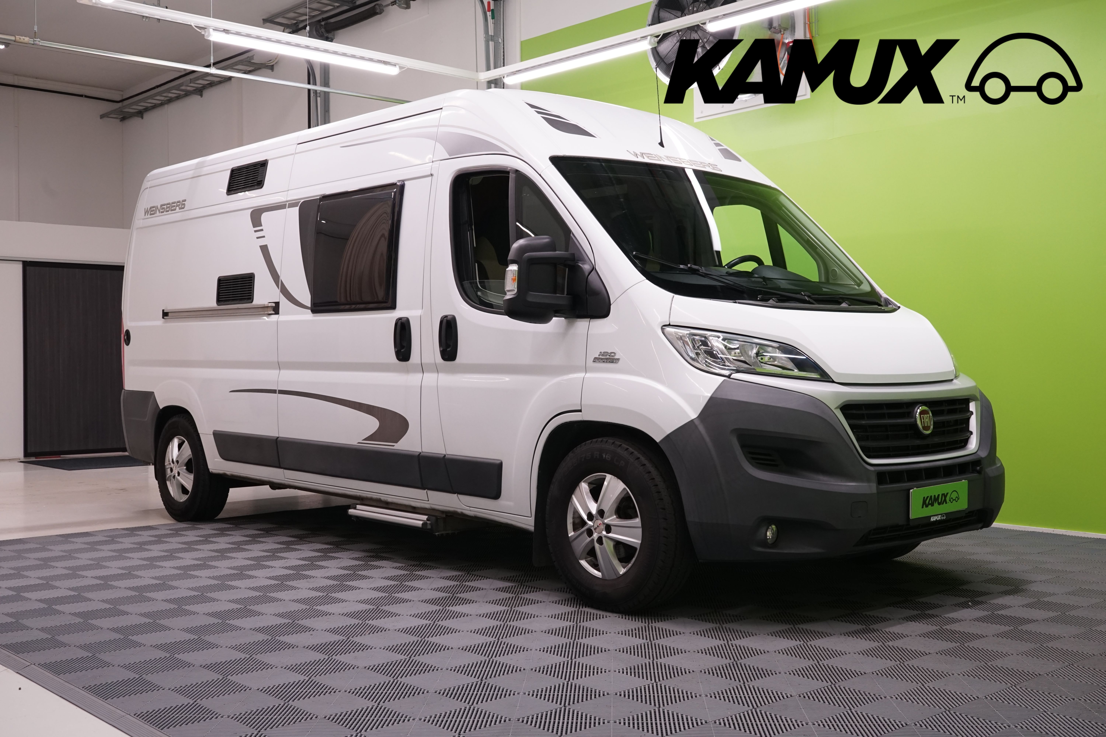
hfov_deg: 50.7
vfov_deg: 35.1
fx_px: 1167
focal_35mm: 38
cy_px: 368
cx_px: 553
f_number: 10
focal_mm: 38
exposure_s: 1/15
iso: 1000
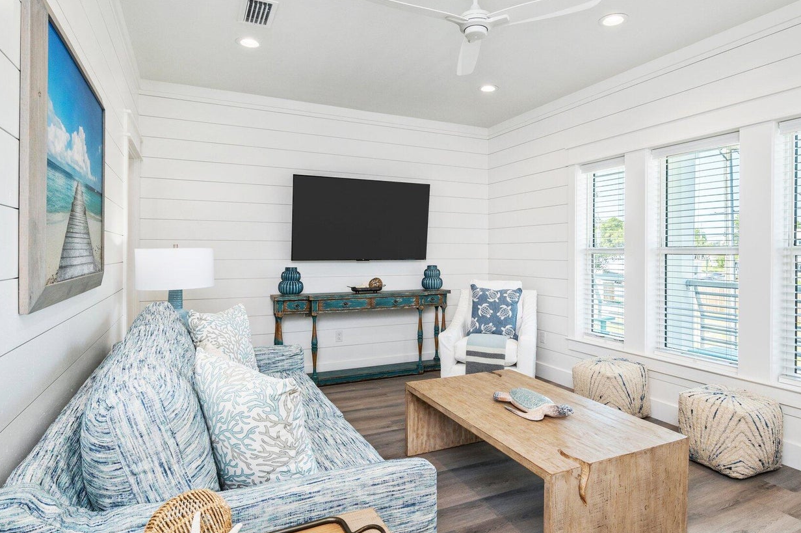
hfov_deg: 82.1
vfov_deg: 60.3
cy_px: 257
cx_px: 430
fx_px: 458
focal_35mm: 21
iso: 500
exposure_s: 1/80
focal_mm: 16.5
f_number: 9
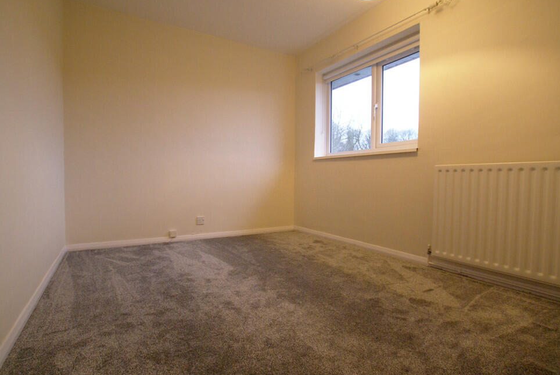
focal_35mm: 18
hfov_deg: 91.4
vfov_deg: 68.9
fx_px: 273
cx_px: 270
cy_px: 192
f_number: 4.5
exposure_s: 1/20
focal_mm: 11
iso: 400
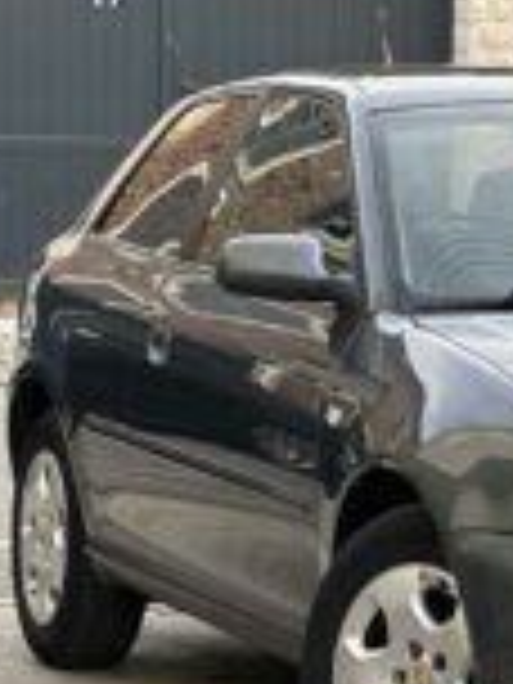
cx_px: 772
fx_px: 3754
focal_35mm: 190
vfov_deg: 10.4
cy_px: 371
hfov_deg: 7.7
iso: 40
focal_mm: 9
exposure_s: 1/121
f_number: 2.8
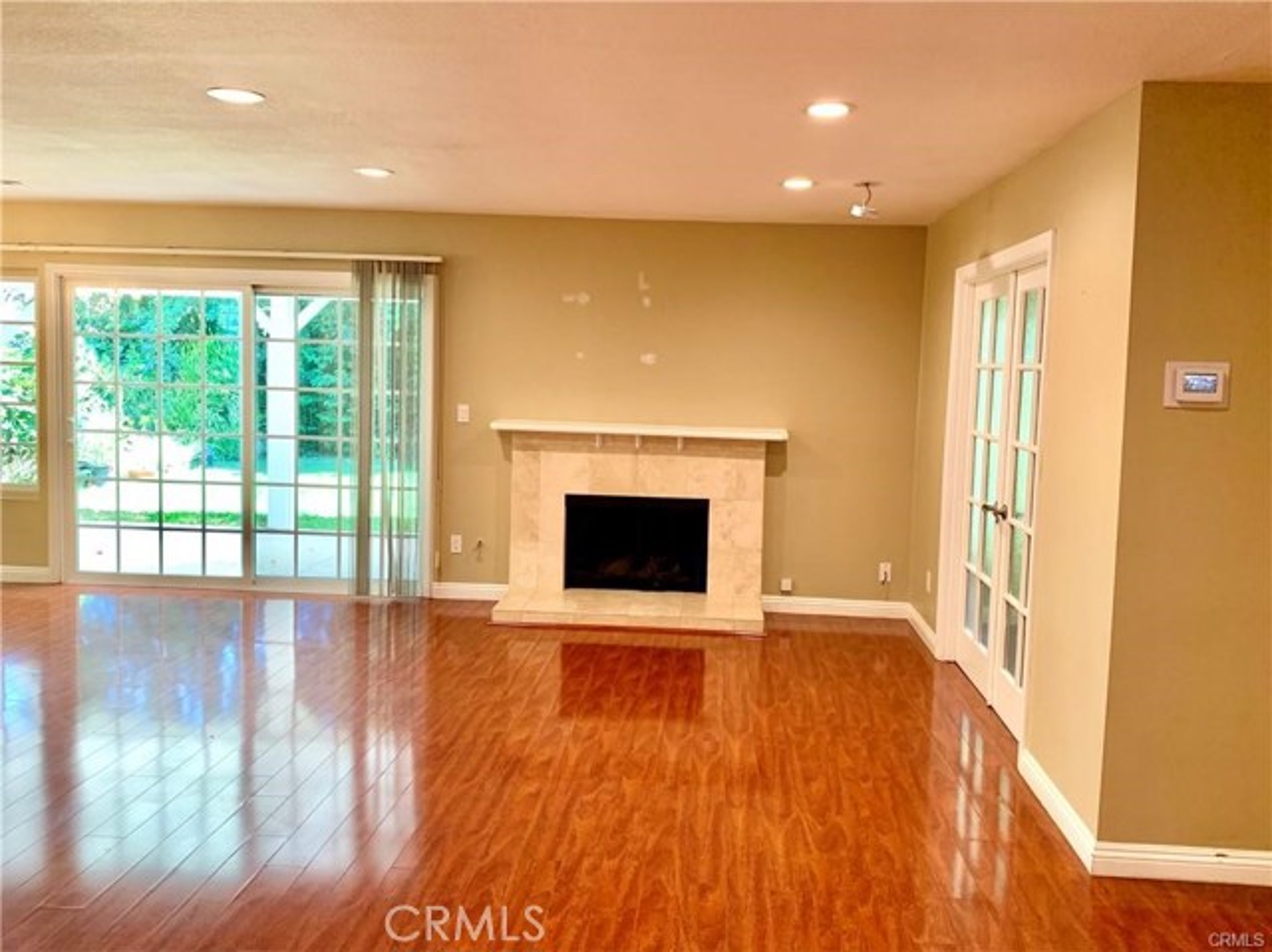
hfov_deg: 67.3
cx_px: 636
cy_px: 476
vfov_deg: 53.0
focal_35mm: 26
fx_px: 955
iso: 100
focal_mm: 4.25
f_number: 1.8
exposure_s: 1/60
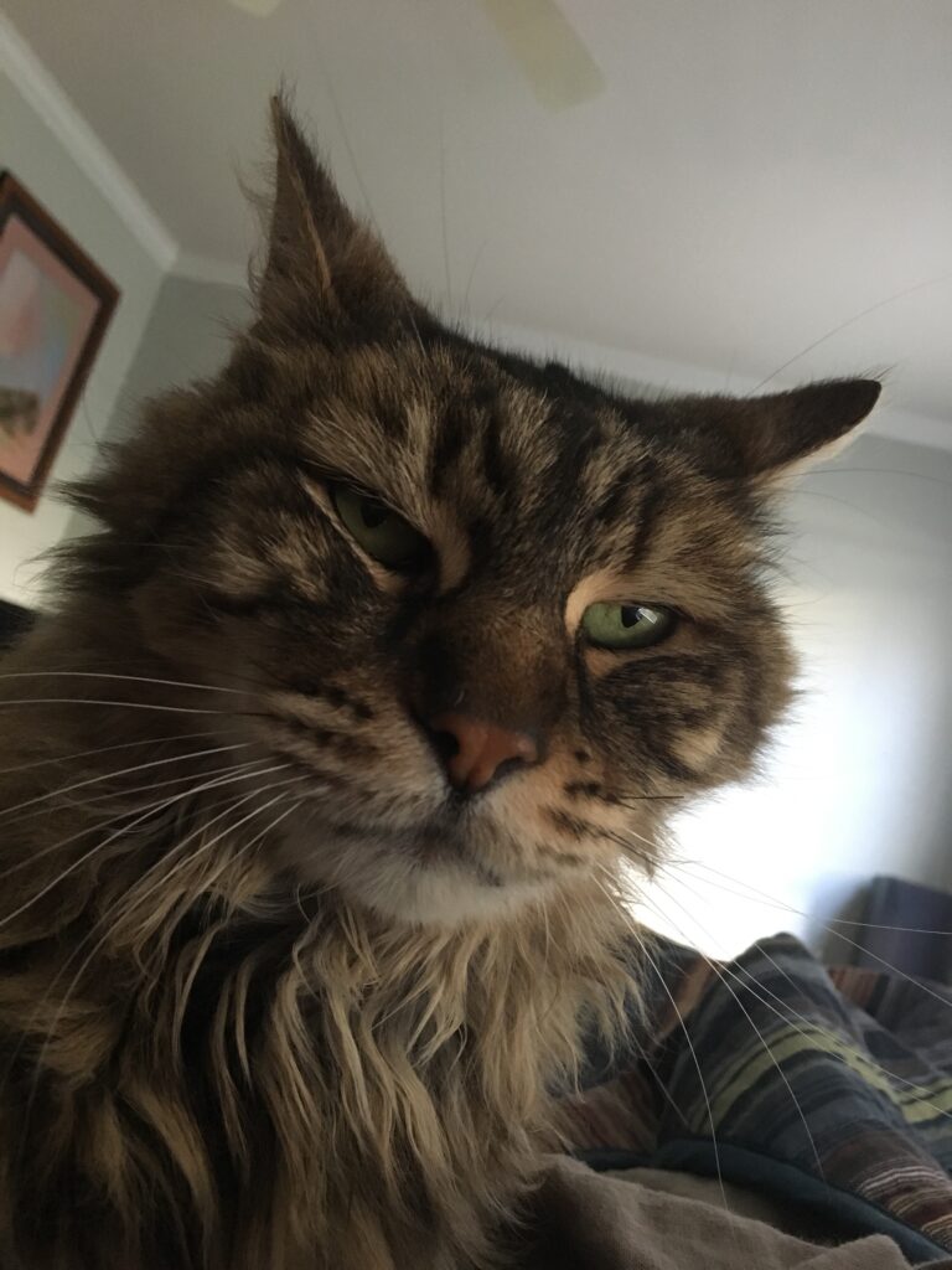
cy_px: 635
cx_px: 476
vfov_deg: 61.7
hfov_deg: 48.2
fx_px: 1063
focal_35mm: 29
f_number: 2.2
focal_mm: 4.15
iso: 250
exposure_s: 1/15
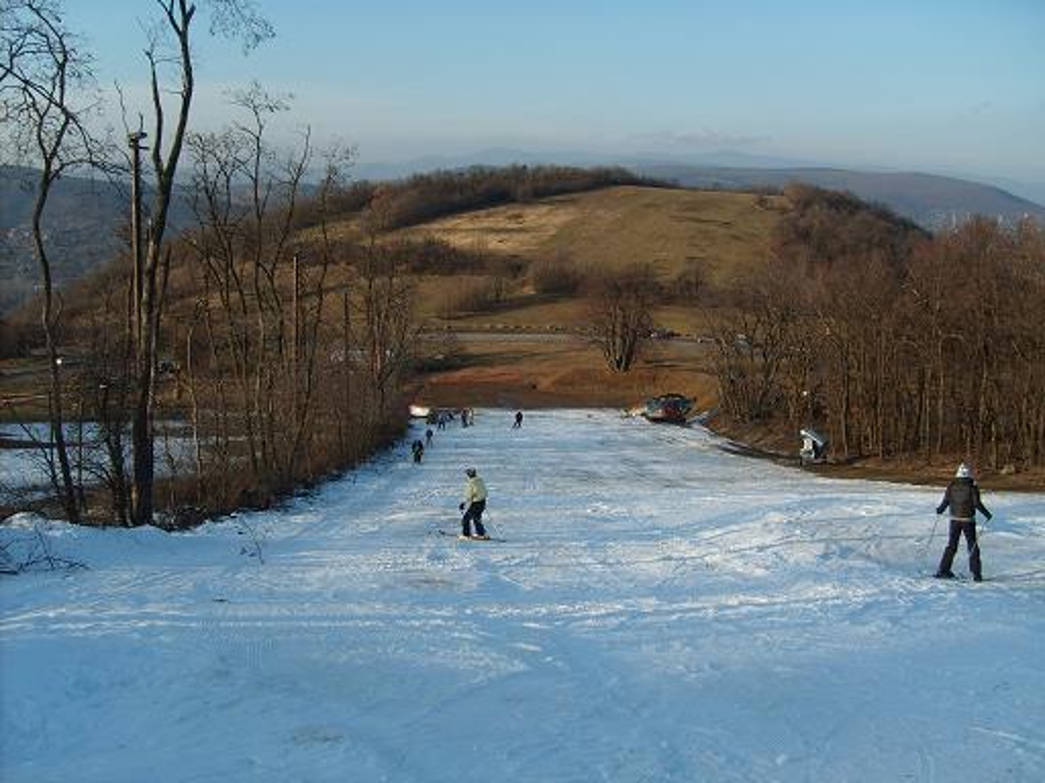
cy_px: 392
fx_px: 1057
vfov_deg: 40.7
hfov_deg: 52.6
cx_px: 522
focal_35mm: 35
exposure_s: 1/750
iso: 50
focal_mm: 5.8
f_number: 2.8
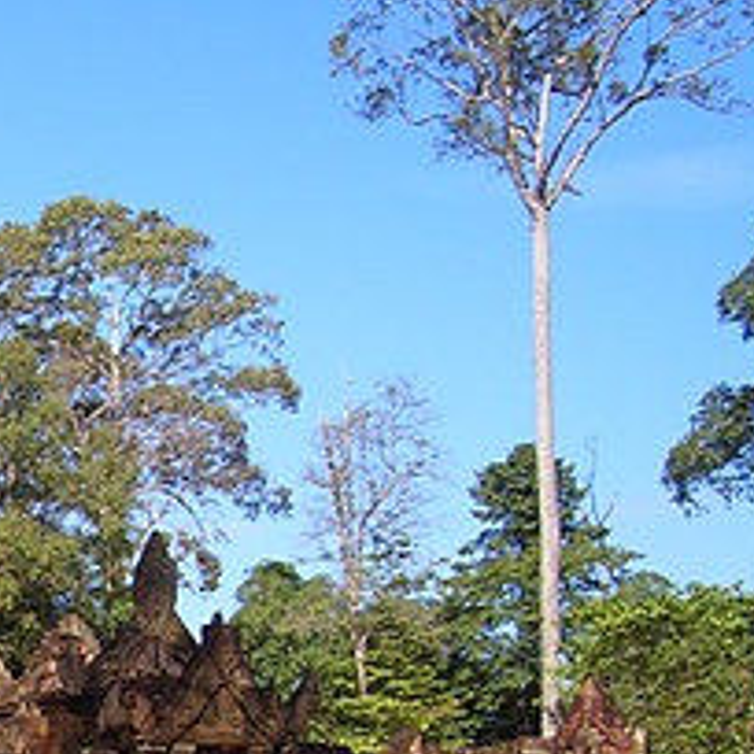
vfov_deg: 18.8
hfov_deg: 17.8
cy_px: 676
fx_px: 2243
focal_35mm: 91
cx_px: -248
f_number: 4.3
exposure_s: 1/320
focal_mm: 5.8
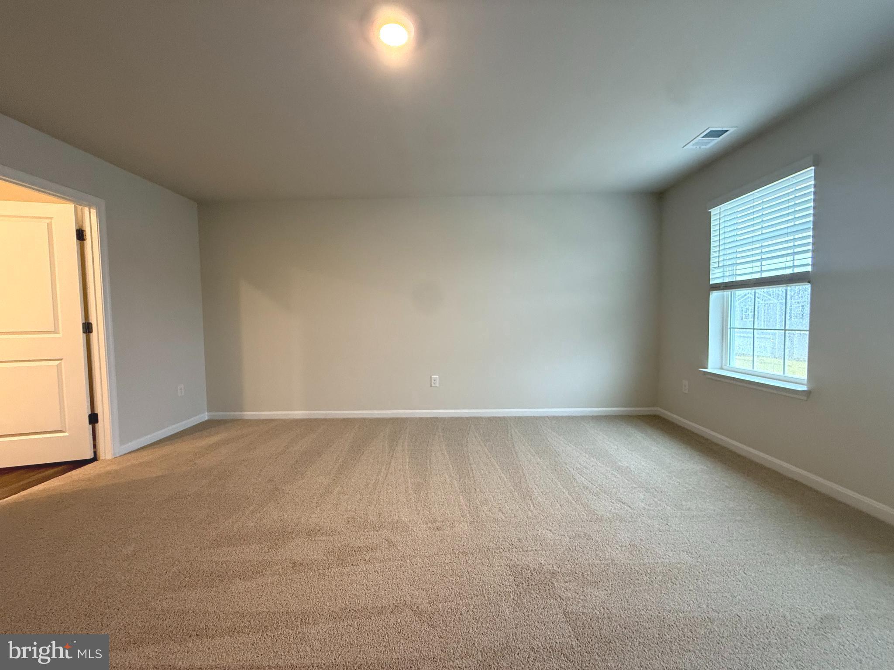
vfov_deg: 85.7
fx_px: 362
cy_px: 335
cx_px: 447
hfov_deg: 102.1
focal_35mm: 14
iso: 250
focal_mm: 2.22
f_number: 2.2
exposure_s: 1/60
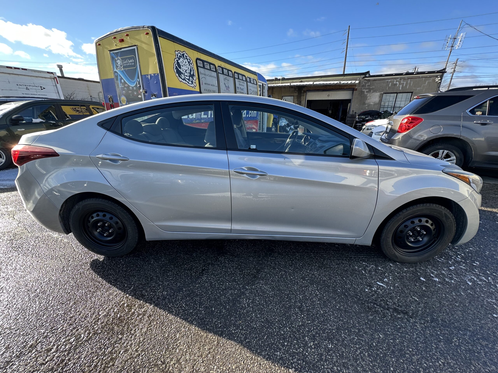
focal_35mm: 14
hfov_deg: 102.1
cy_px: 186
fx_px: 201
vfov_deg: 85.7
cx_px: 249
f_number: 2.2
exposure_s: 1/415
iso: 40
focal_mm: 2.22
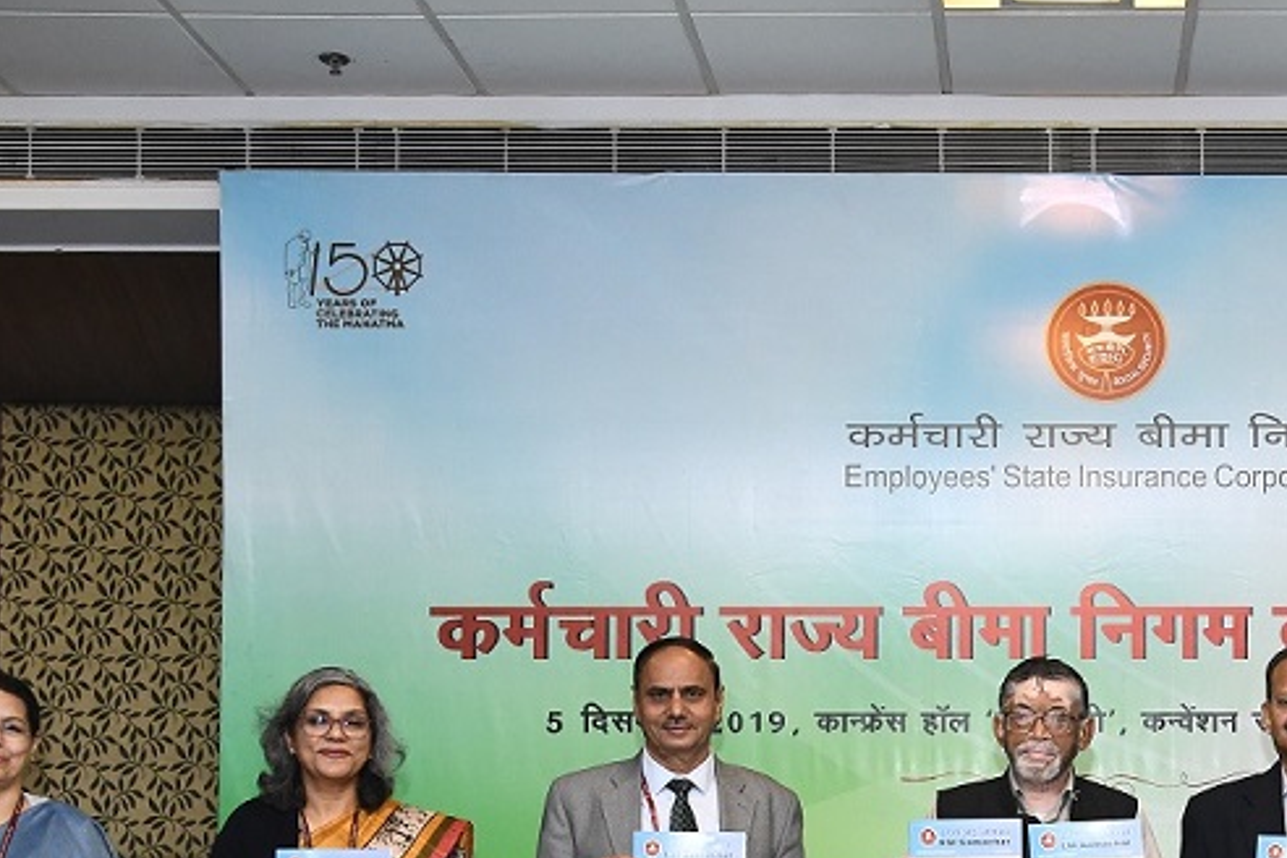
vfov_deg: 19.0
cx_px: 1107
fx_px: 2502
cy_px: 832
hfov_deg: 28.0
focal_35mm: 70
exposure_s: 1/100
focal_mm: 22
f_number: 4.5
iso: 1600
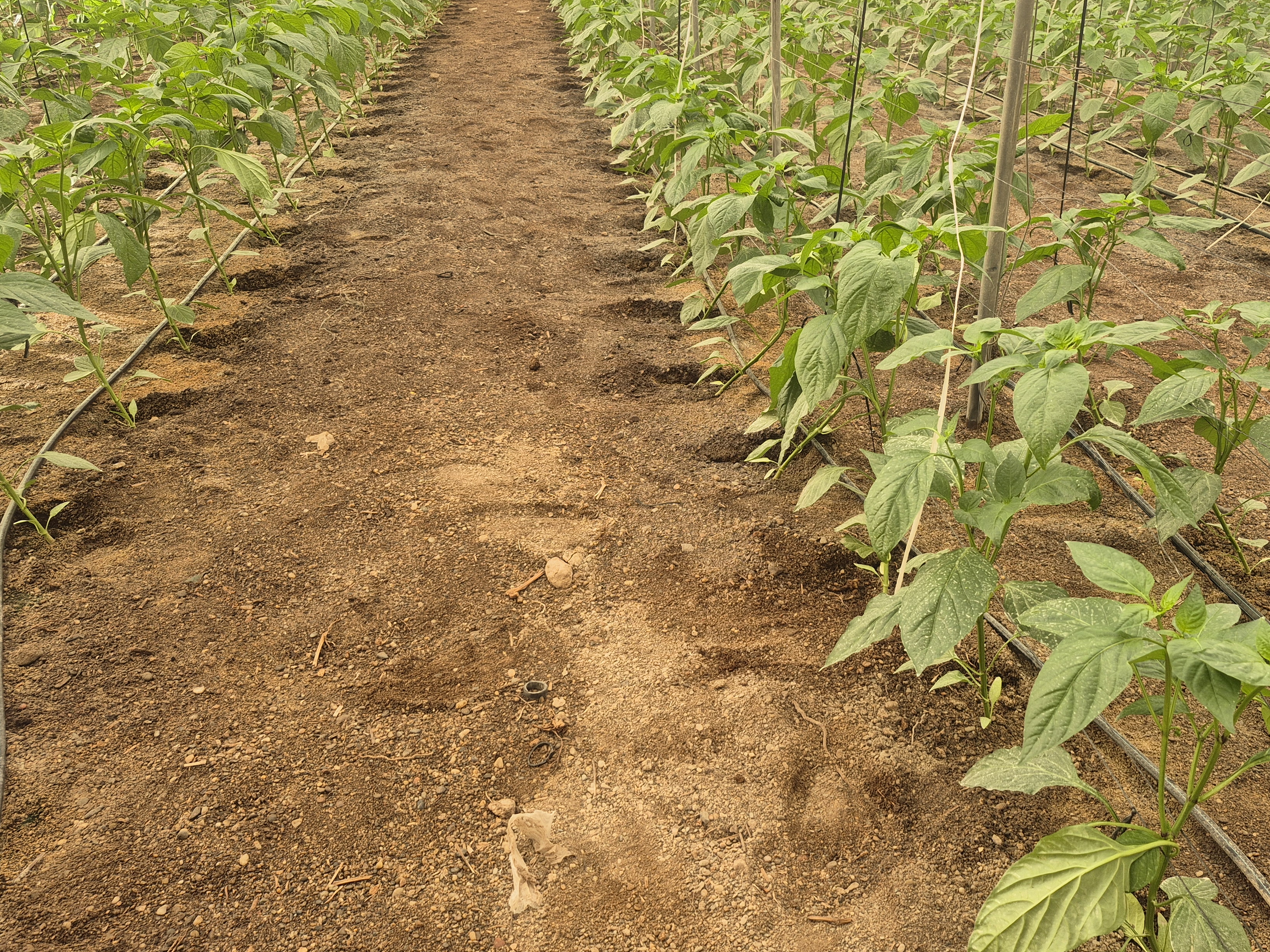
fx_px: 1027
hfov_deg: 62.8
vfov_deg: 49.7
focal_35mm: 28
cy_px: 462
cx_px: 768
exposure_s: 1/180
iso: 40
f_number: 1.8
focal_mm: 5.4
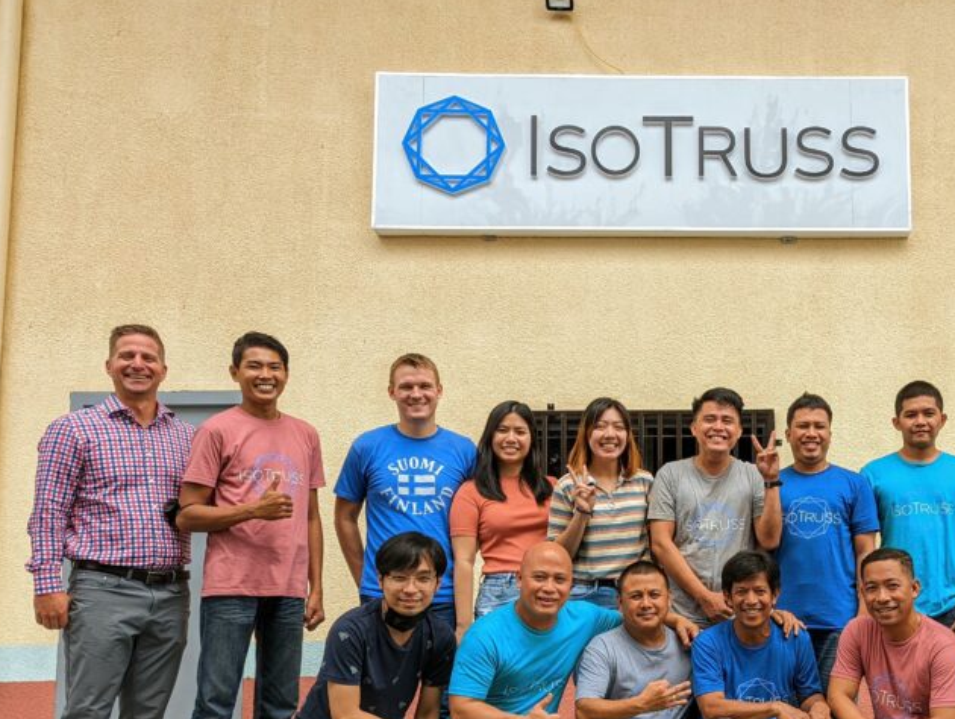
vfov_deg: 36.0
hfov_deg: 46.0
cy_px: 542
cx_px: 728
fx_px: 1077
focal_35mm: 39
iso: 52
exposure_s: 1/898
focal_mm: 6.81
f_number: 1.85
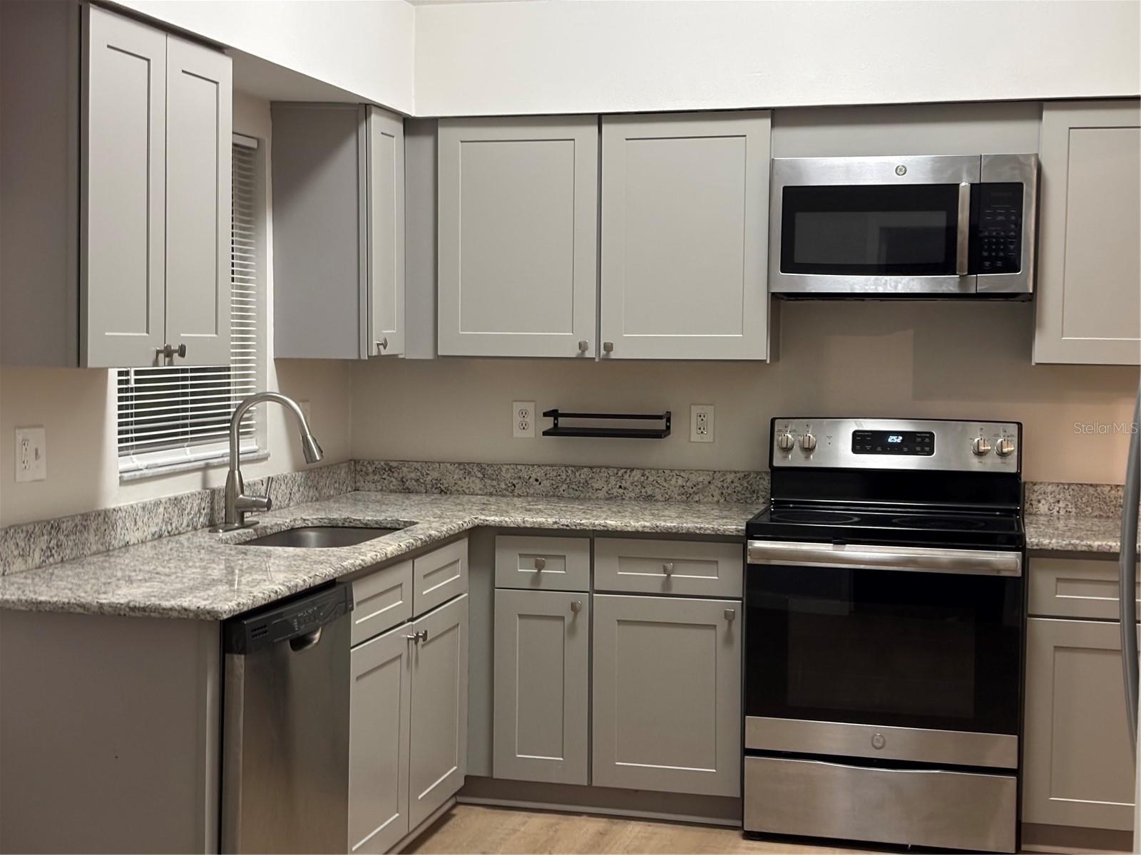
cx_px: 570
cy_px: 428
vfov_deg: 28.0
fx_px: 1714
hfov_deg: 36.8
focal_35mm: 52
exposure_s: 1/30
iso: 320
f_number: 1.6
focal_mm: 5.96
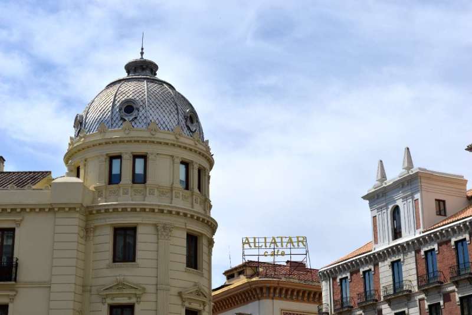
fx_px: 918
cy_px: 158
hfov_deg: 28.8
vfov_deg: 19.5
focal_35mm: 70
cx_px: 236
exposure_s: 1/160
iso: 250
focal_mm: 70
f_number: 22
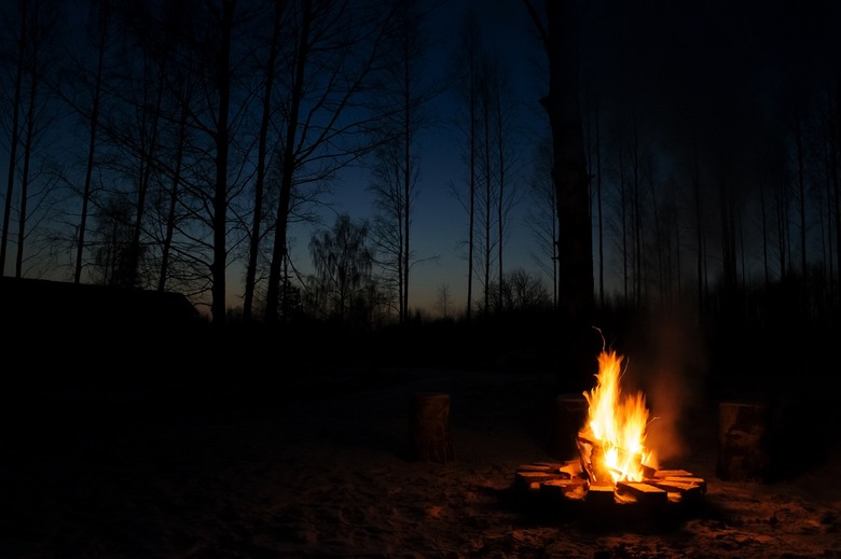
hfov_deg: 65.5
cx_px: 420
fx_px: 654
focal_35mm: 28
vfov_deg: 46.3
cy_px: 280
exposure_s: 1/4
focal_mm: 28
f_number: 32
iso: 3200
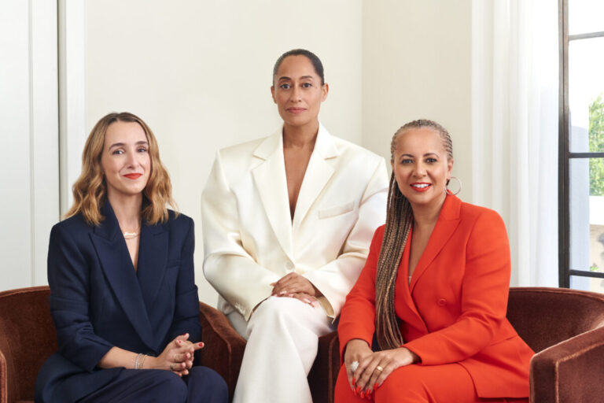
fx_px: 1174
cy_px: 202
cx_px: 302
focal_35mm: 70
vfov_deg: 19.5
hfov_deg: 28.8
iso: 800
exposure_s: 1/160
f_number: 11
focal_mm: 70
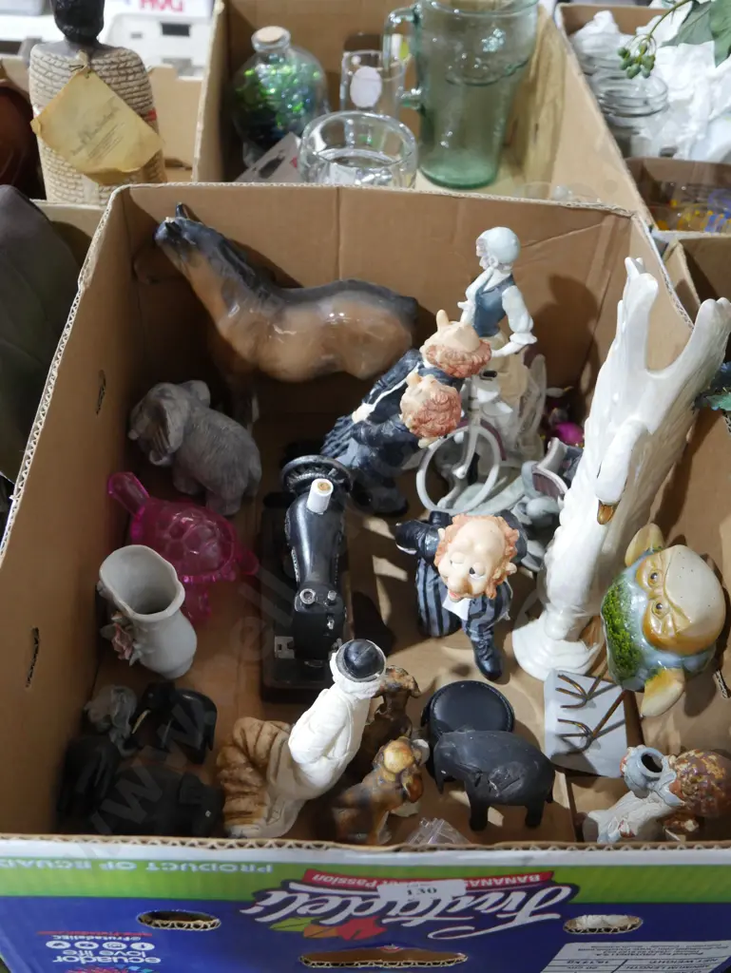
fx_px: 900
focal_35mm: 32
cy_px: 486
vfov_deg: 56.8
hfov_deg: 44.2
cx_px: 366
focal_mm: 16
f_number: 3.6
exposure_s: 1/60
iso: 2000
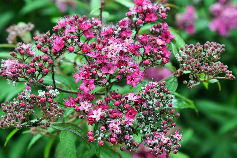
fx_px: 543
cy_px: 79
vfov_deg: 16.6
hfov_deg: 24.6
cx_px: 118
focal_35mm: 82
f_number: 8
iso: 400
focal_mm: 55
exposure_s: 1/125
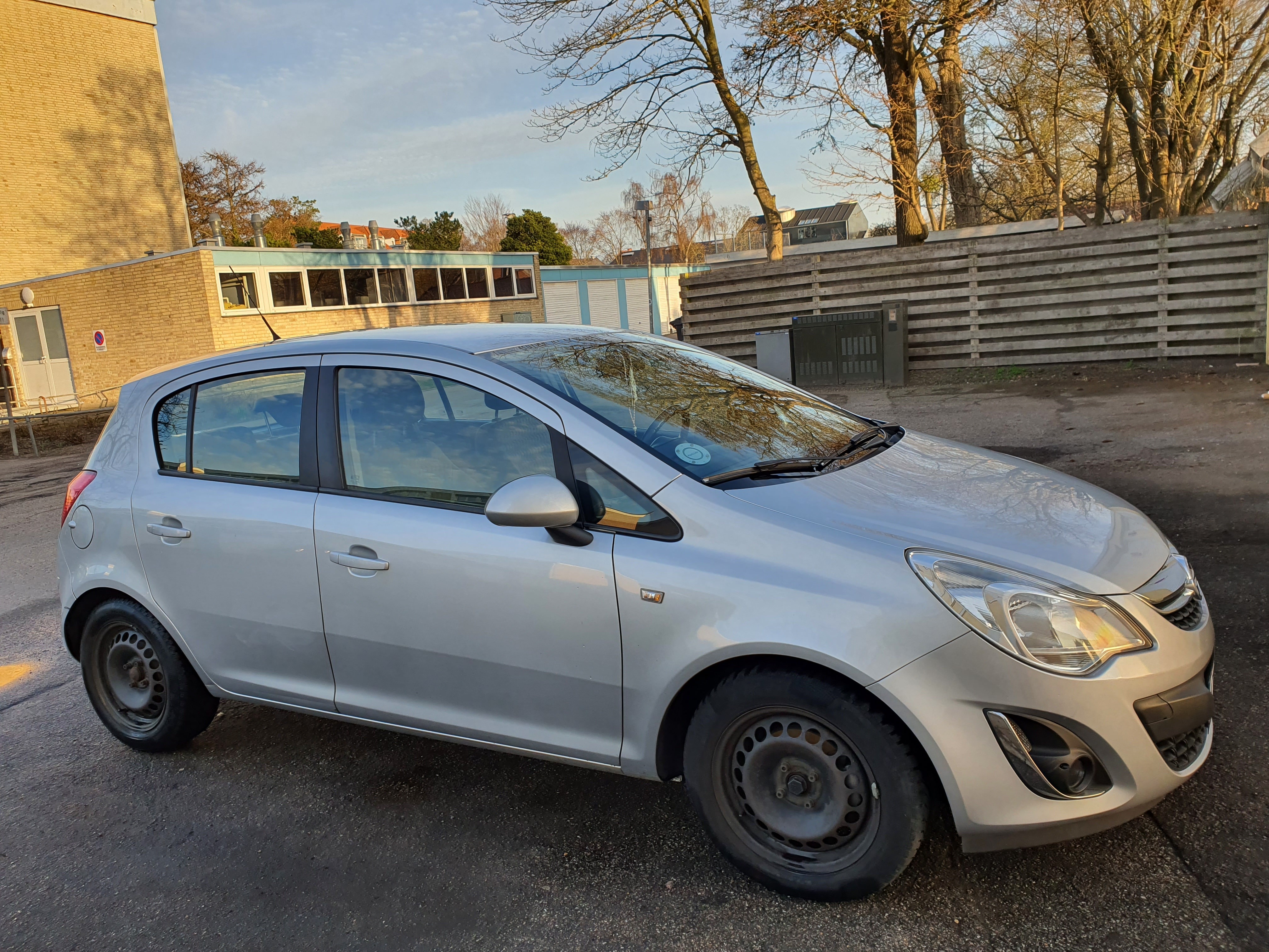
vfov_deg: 53.1
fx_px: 953
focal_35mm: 26
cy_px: 476
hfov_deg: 67.3
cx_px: 634
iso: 50
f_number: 2.4
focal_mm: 4.3
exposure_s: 1/402
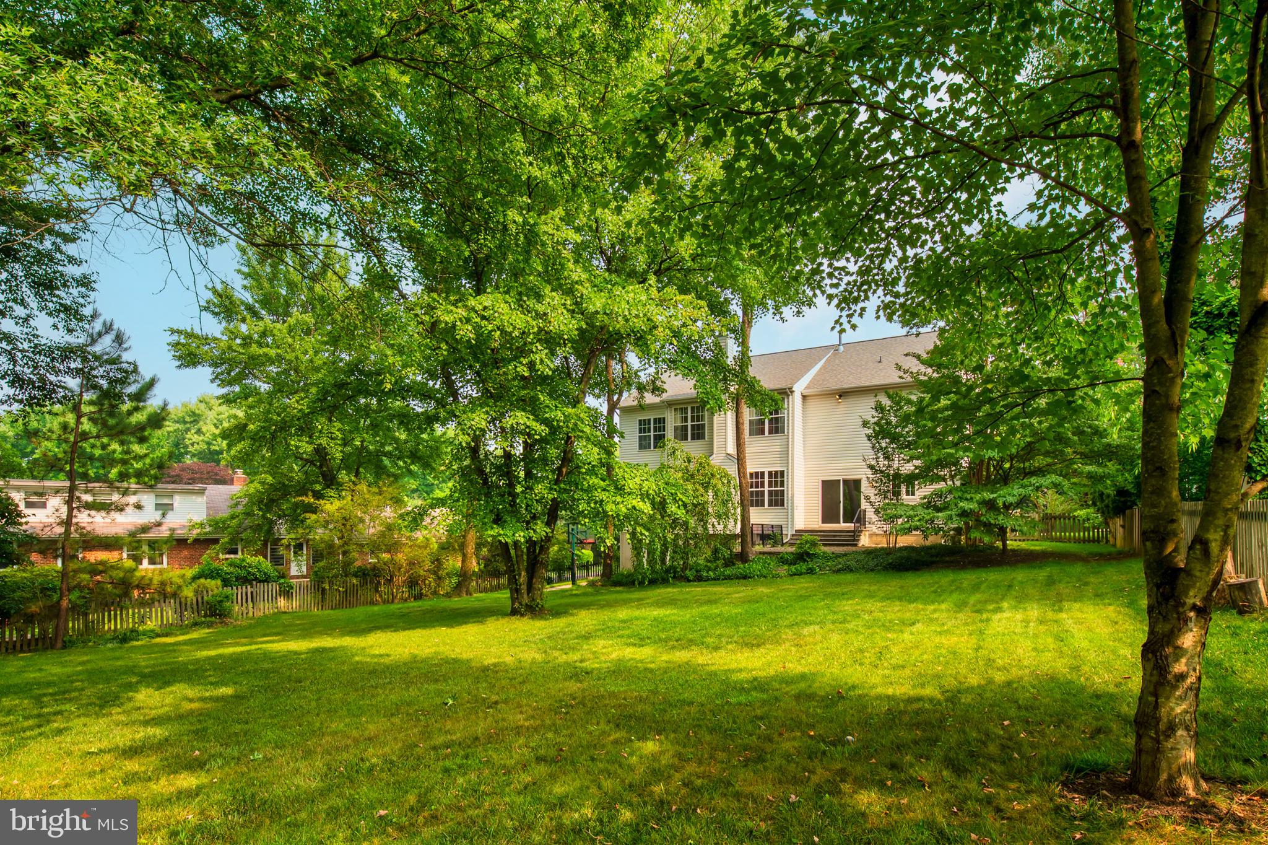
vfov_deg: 64.5
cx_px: 634
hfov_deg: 86.9
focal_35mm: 19
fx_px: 669
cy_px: 422
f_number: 16
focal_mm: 19
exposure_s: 1/320
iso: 320
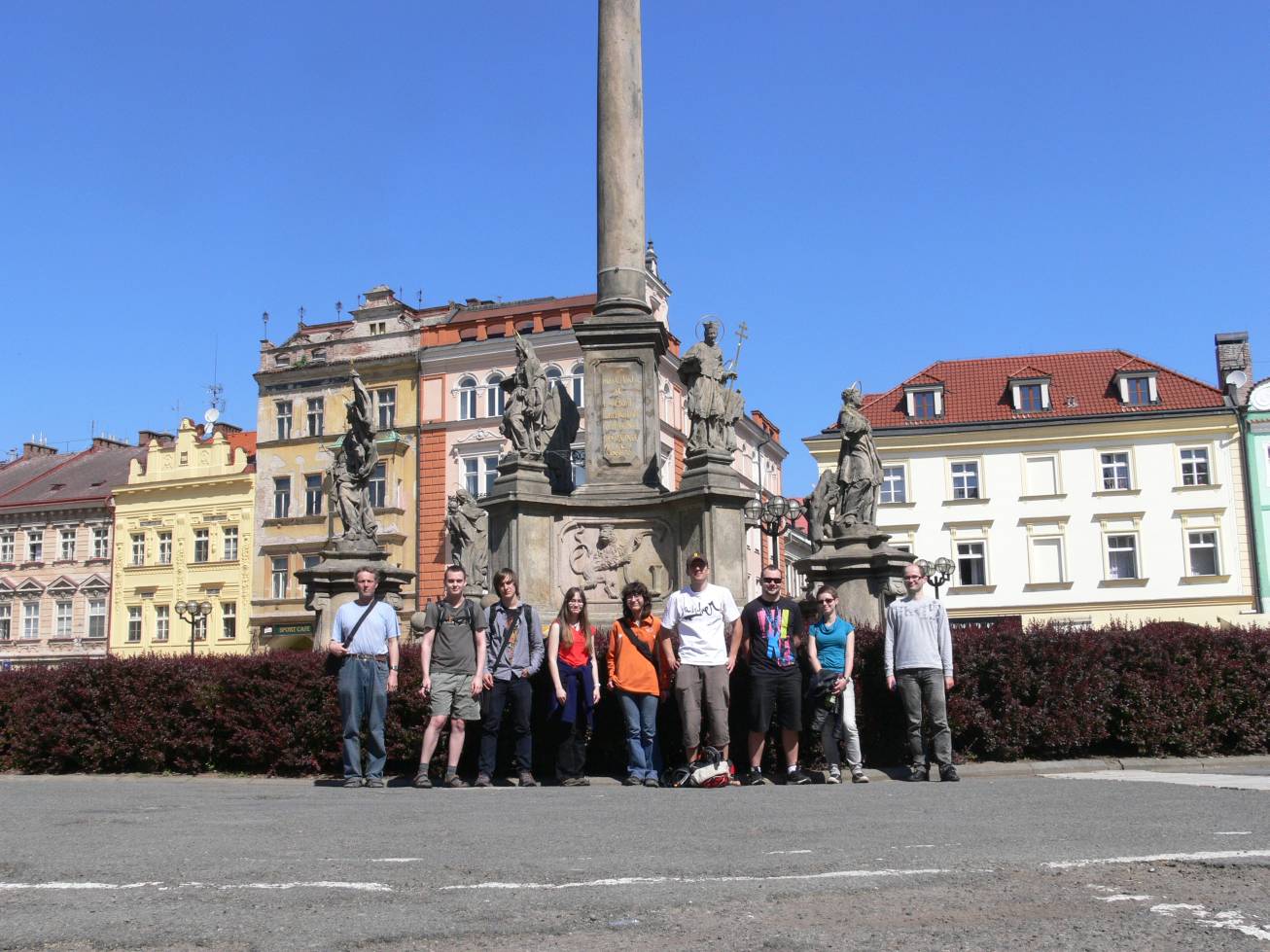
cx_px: 635
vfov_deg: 40.7
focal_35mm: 35
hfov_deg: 52.6
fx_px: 1284
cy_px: 476
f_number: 6.3
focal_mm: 7.4
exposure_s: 1/400
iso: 100
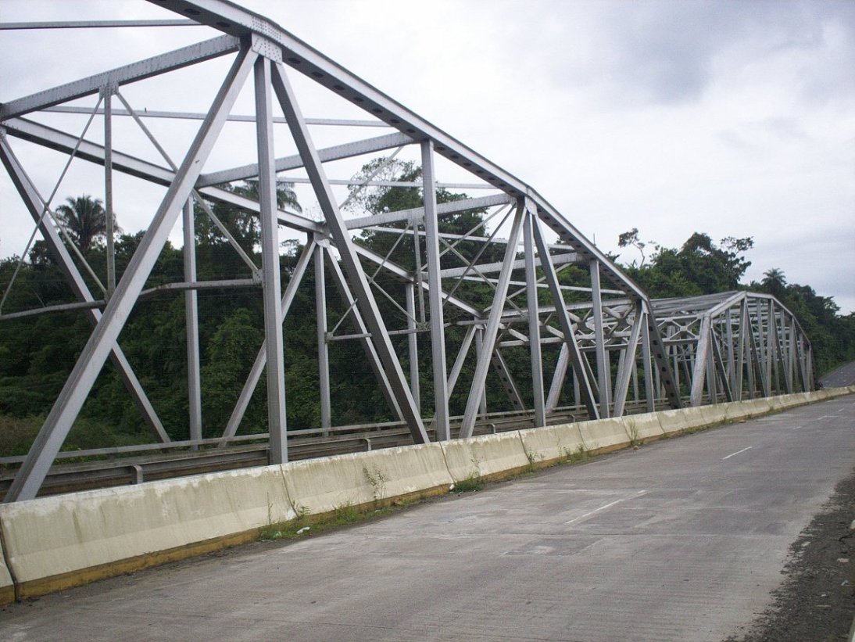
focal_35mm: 36
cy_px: 321
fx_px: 889
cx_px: 428
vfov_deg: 39.7
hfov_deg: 51.3
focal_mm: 6
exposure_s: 1/396
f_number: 4.5
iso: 100
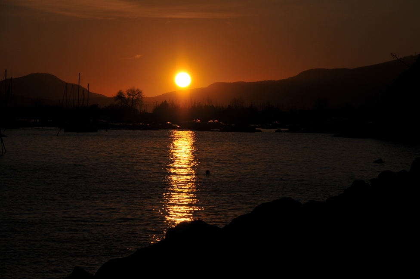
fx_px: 1573
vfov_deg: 10.1
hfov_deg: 15.2
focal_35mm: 135
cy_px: 140
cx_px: 210
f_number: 8
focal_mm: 90
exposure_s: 1/6400
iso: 200
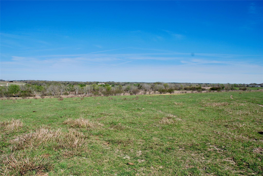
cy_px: 88
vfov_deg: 48.0
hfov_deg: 67.3
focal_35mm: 27
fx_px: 197
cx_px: 132
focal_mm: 18
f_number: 8
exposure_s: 1/250
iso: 100
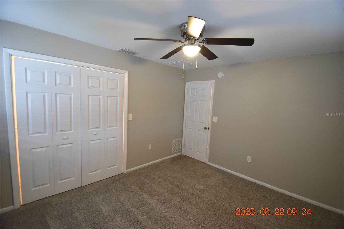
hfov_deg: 100.4
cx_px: 172
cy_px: 114
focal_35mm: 15
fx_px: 143
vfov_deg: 77.3
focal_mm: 10
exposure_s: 1/20
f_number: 3.5
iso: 800
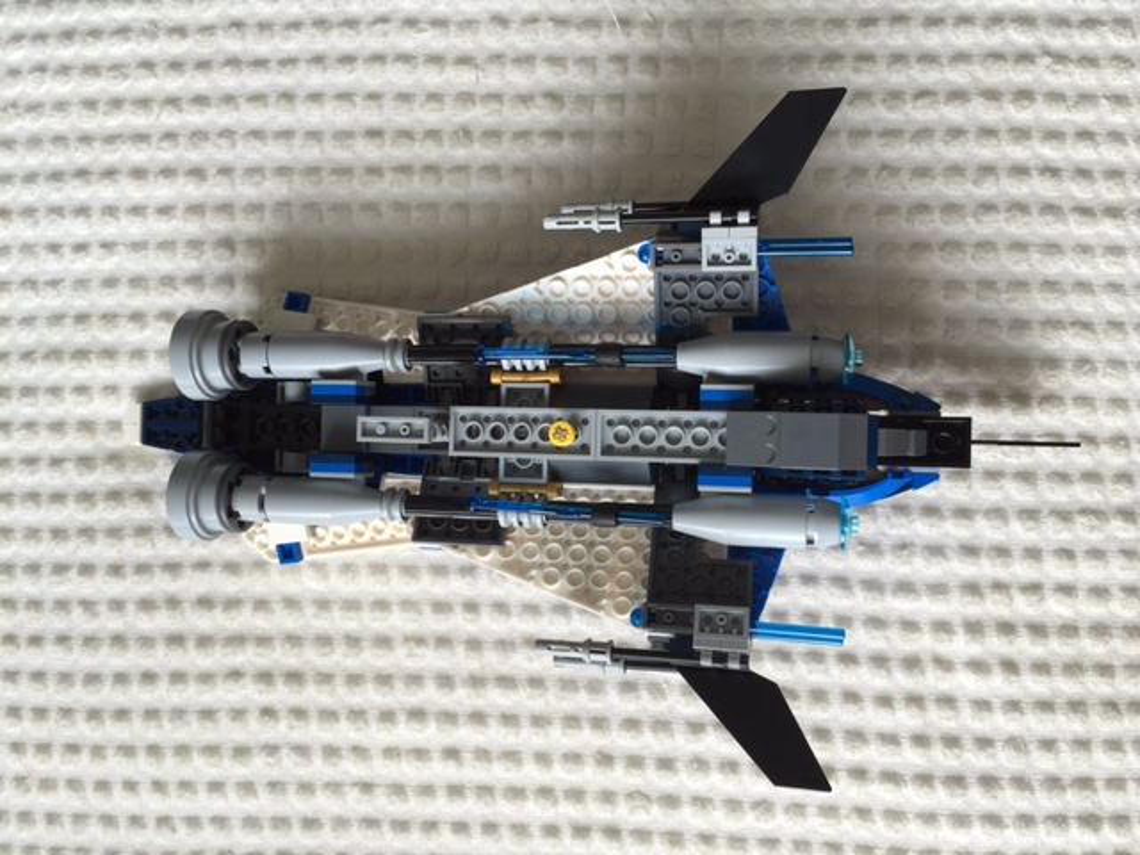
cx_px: 570
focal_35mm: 29
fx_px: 955
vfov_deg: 48.2
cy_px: 428
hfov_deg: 61.7
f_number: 2.2
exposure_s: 1/60
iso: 32
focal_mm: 4.15
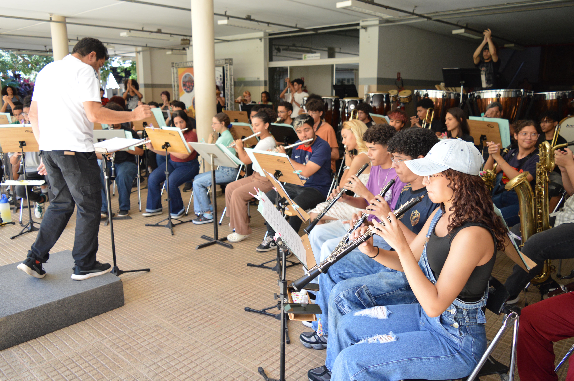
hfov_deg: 67.4
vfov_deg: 47.8
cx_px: 287
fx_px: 430
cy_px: 190
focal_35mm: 27
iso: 400
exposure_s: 1/160
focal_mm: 18
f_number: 4
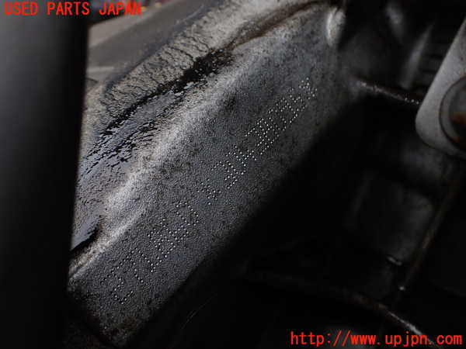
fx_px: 404
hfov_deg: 60.0
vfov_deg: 46.8
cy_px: 174
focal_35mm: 30
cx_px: 233
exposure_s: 1/125
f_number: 2.3
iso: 125
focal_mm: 5.4
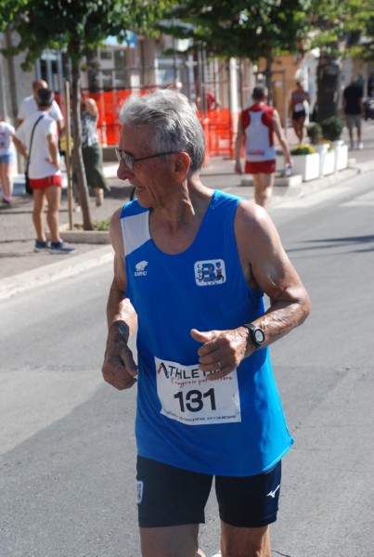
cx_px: 187
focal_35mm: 99
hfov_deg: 13.9
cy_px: 278
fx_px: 1535
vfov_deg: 20.6
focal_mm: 66
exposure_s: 1/1600
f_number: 6.3
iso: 1000
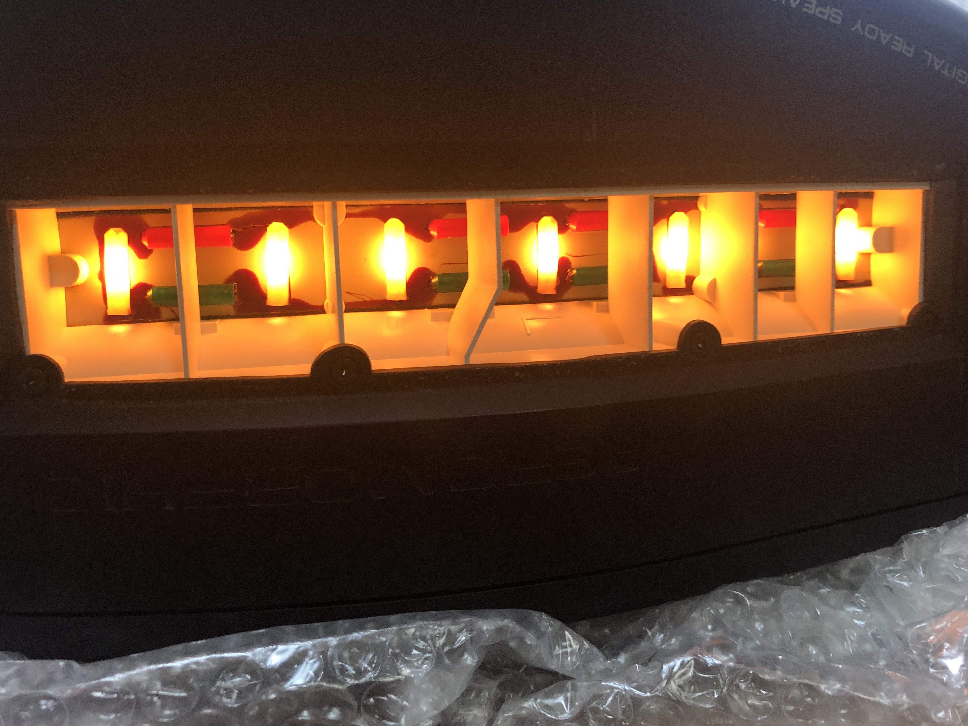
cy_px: 352
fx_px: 811
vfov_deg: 48.2
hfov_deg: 61.7
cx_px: 480
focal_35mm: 29
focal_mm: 3.99
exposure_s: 1/24
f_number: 1.8
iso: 40
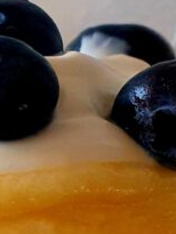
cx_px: -30
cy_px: 83
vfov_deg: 15.1
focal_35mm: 130
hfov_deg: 11.2
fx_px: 880
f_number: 2.4
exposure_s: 1/50
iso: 200
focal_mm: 4.32
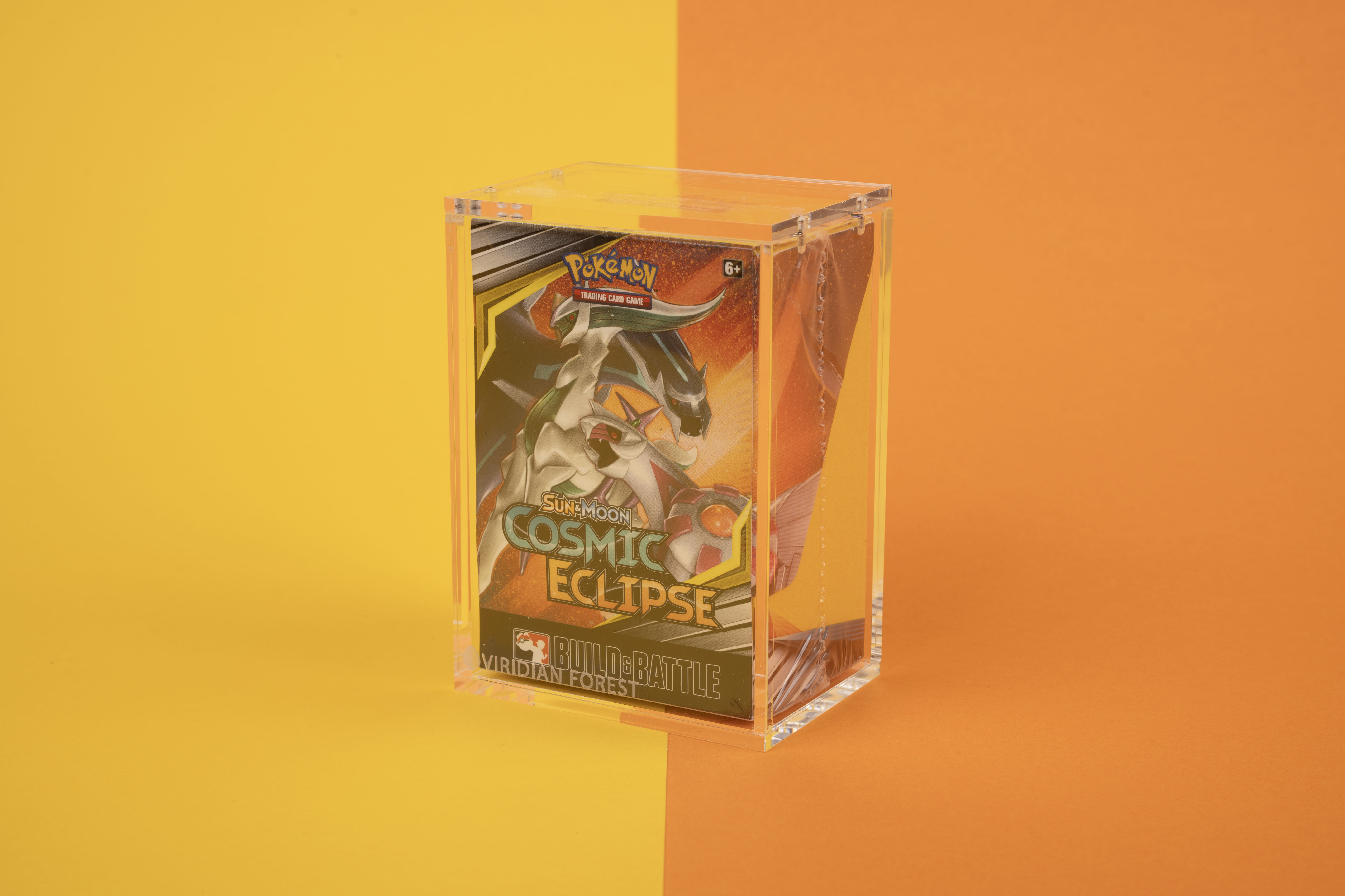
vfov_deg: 19.5
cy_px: 448
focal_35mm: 70
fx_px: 2615
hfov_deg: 28.8
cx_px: 672
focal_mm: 70
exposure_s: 1/5
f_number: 14
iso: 50
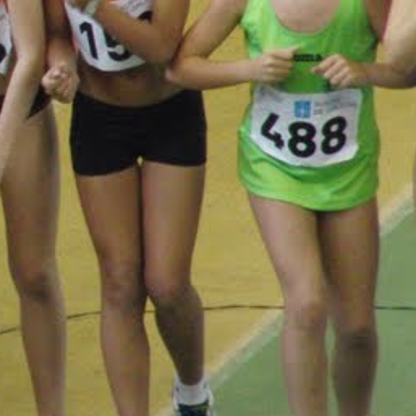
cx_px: -204
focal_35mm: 1831
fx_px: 24895
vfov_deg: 1.0
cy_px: 0
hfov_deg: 1.0
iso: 400
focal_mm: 92
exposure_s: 1/50
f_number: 4.5
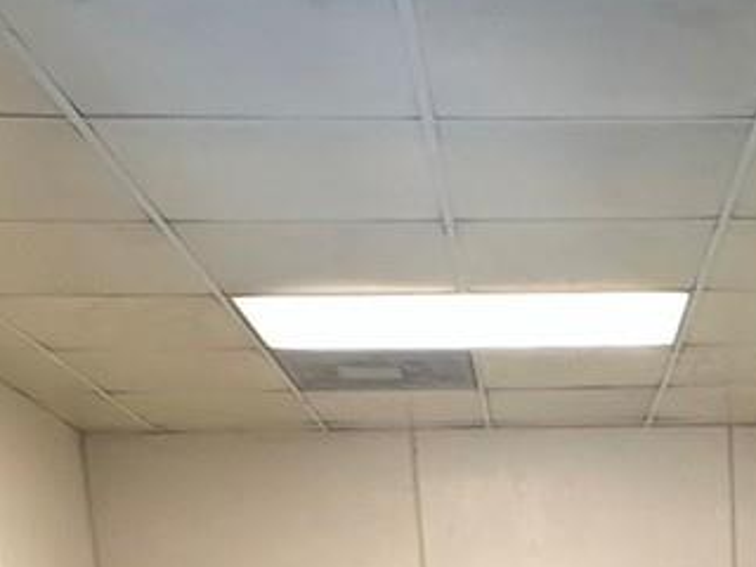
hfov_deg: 26.3
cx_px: 754
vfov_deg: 16.6
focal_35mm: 70
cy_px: 1087
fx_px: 1529
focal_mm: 2.22
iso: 200
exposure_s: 1/60
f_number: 2.2
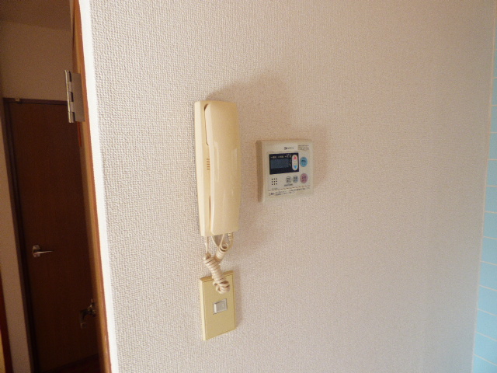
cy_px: 186
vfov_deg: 66.0
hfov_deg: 81.7
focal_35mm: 20
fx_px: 287
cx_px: 248
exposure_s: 1/60
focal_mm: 3.58
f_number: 2.8
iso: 125
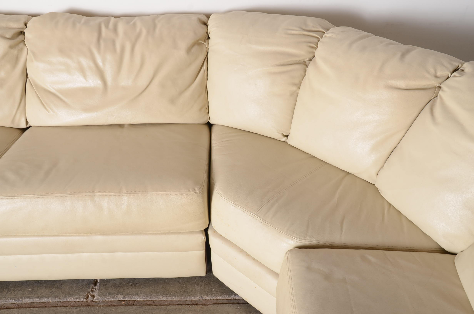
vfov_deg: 39.8
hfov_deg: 57.3
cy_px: 157
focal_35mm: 33
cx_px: 237
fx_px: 434
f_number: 9
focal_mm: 22
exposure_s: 1/125
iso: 160
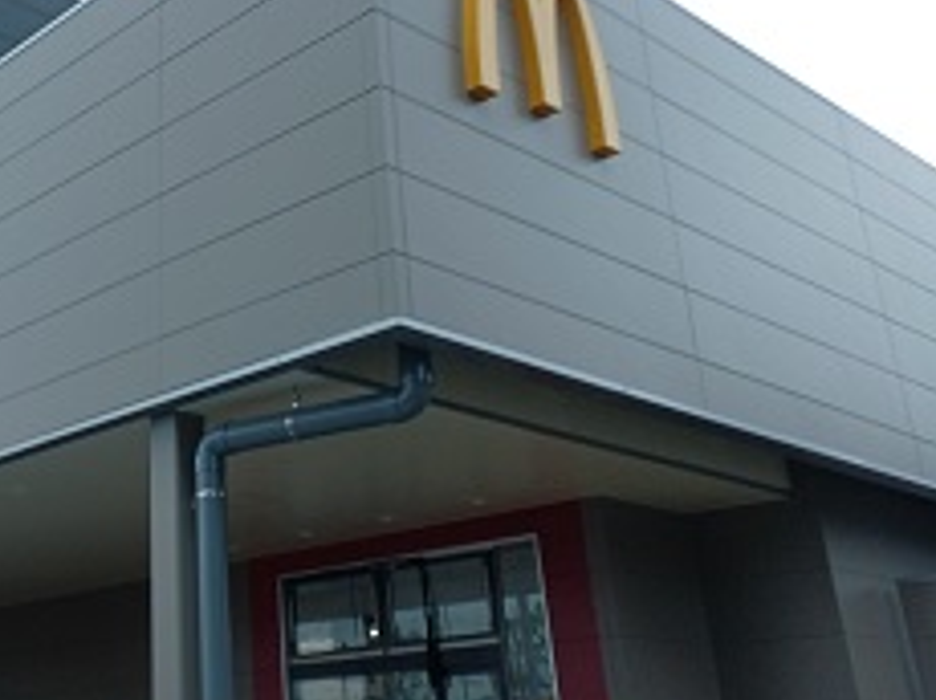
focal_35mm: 47
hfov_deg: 38.3
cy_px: 175
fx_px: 1270
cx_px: 130
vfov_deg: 30.3
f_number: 1.9
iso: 32
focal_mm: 3.58
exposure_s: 1/270
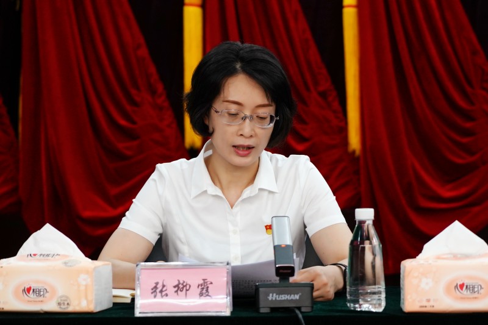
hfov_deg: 20.0
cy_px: 162
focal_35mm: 102
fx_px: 1382
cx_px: 244
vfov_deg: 13.4
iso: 1600
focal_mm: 68
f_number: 4
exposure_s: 1/100
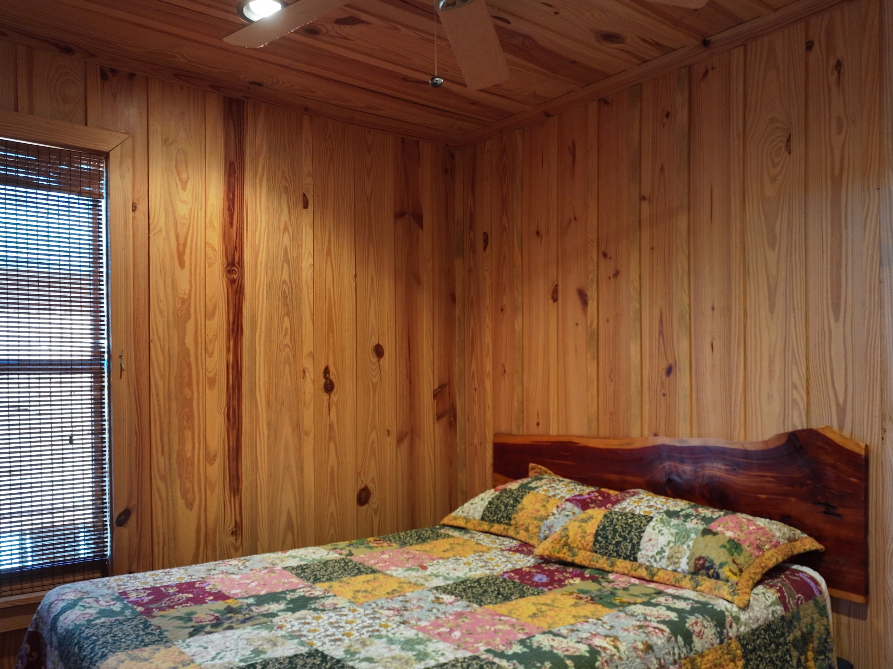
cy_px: 386
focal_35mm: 29
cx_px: 440
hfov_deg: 61.7
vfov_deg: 48.0
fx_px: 748
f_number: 2.8
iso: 220
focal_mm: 12.29
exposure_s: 1/15
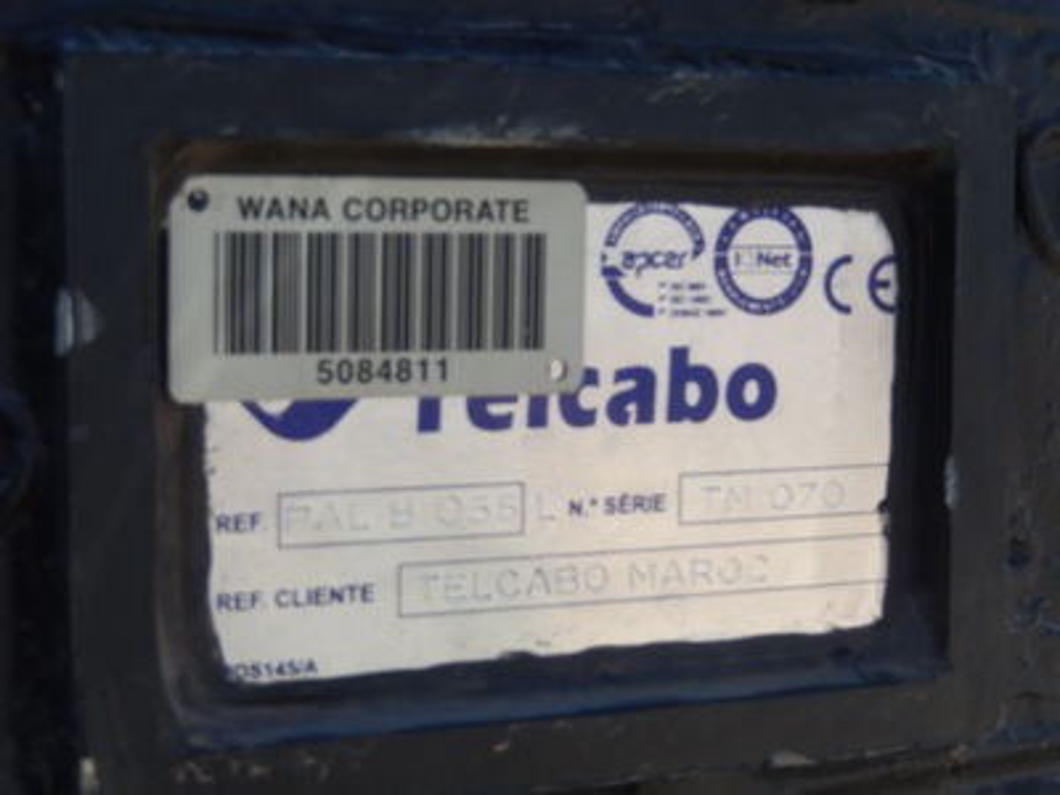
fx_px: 2235
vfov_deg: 20.2
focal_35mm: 73
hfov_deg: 26.7
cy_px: 398
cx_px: 530
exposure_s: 1/400
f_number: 4.9
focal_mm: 13.1
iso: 125
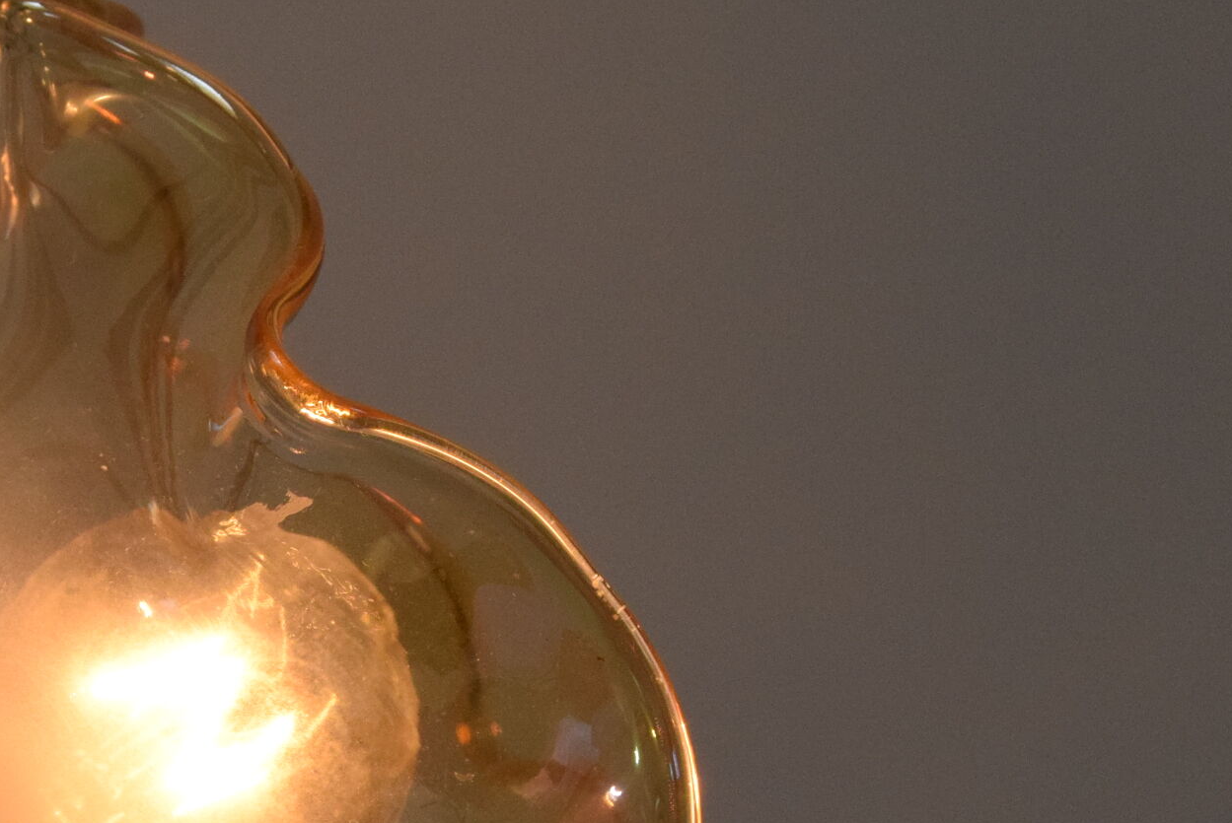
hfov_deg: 17.3
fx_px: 3939
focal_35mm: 115
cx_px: -73
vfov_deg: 11.8
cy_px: 764
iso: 1600
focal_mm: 32
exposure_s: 1/500
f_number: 11
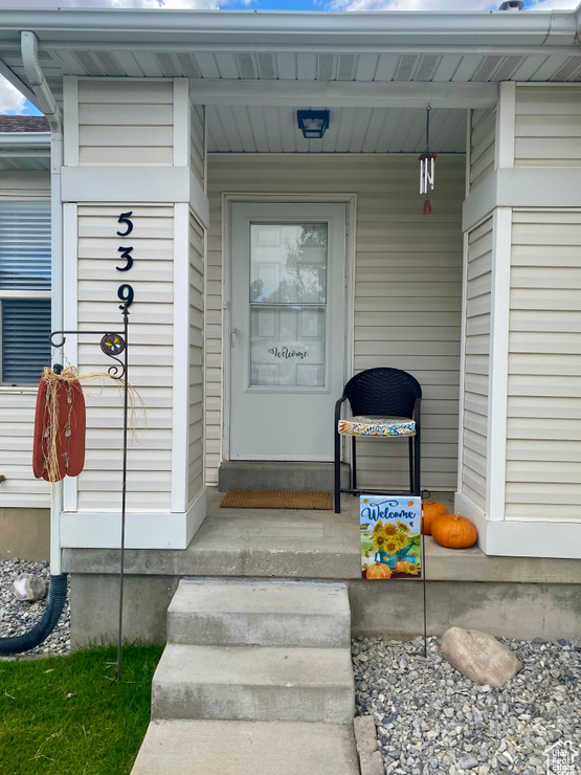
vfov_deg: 65.3
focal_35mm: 27
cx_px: 287
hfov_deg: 51.4
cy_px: 383
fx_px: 604
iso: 32
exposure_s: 1/1170
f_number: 1.8
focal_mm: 4.25
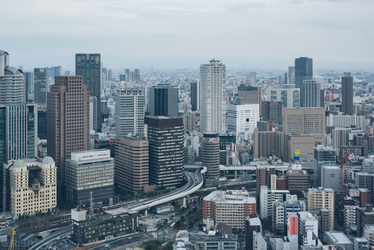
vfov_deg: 27.0
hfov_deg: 39.6
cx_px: 187
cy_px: 125
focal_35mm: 50
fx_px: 520
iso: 200
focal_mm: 50
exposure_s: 1/80
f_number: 7.1
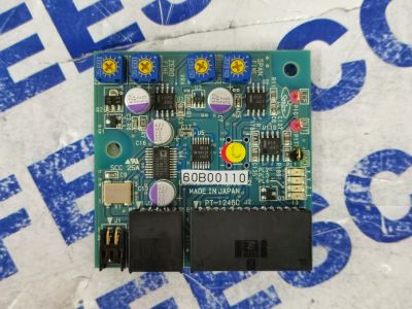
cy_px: 154
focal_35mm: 52
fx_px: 619
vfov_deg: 28.0
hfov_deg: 36.8
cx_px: 206
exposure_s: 1/30
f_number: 1.8
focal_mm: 5.58
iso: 640
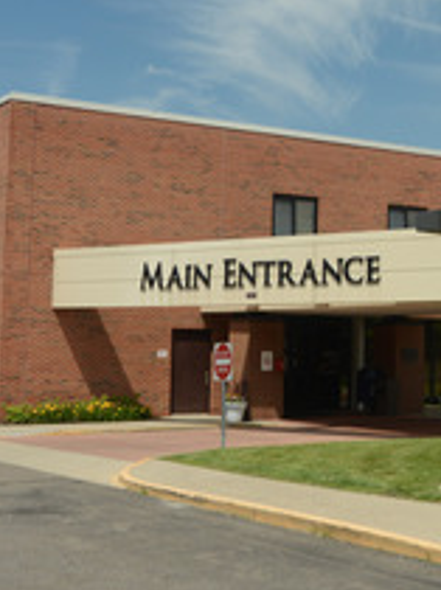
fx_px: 1123
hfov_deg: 21.4
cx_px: 452
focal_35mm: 66
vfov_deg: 29.1
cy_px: 169
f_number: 11
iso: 200
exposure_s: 1/160
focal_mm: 24
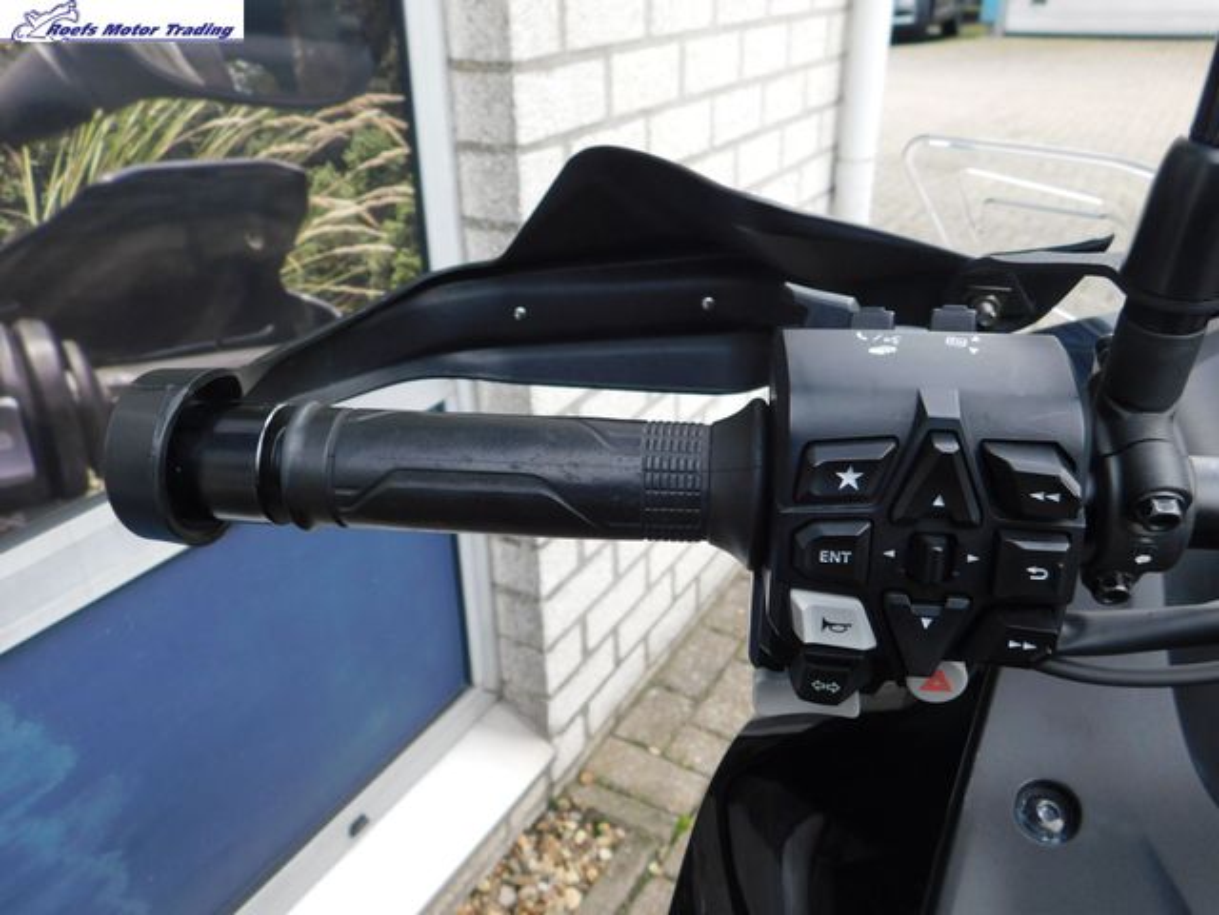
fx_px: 986
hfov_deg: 63.4
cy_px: 458
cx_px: 610
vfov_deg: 49.7
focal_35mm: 28
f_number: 3.2
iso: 125
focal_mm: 4.9
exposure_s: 1/125
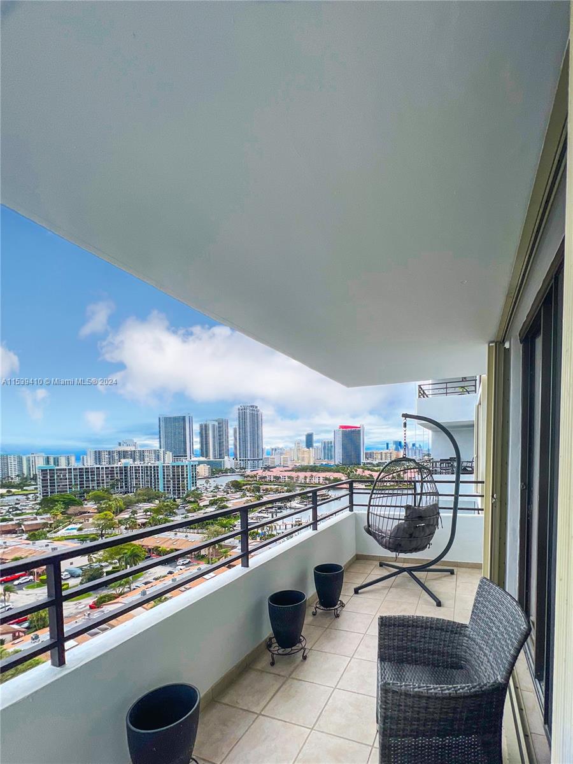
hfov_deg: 89.9
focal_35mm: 13
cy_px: 382
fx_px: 287
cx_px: 286
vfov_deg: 106.2
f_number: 1.8
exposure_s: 1/3000
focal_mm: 1.57
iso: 32
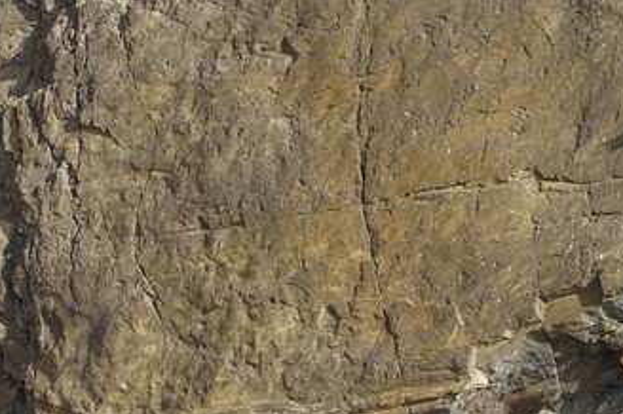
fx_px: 12240
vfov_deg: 1.9
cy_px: 461
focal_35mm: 708
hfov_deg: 2.9
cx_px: 1483
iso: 200
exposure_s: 1/800
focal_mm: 145
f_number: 4.5
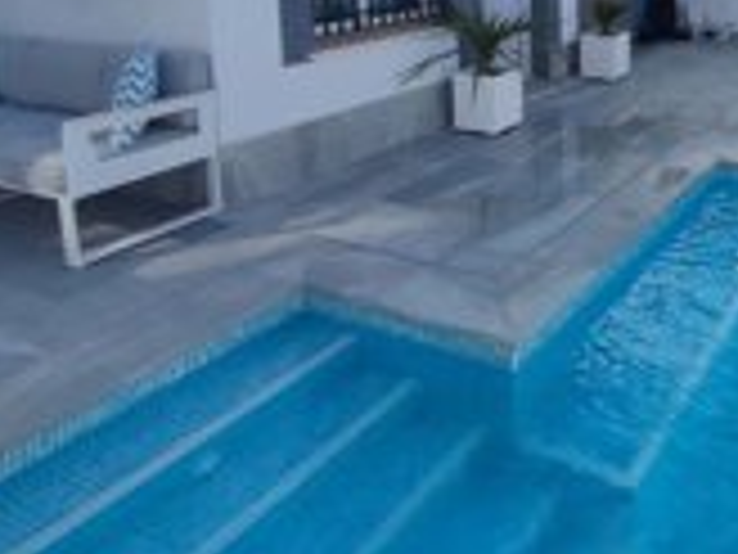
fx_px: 746
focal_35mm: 35
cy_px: 14
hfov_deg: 47.6
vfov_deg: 36.9
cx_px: 655
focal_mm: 1.65
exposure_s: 1/3111
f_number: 2.2
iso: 50
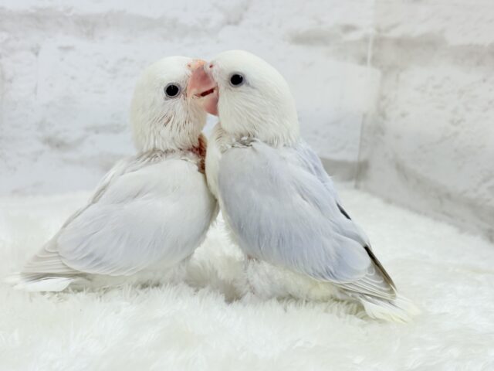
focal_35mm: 52
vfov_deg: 28.0
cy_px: 186
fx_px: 742
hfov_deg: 36.8
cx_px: 247
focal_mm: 5.96
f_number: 1.6
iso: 64
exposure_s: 1/100
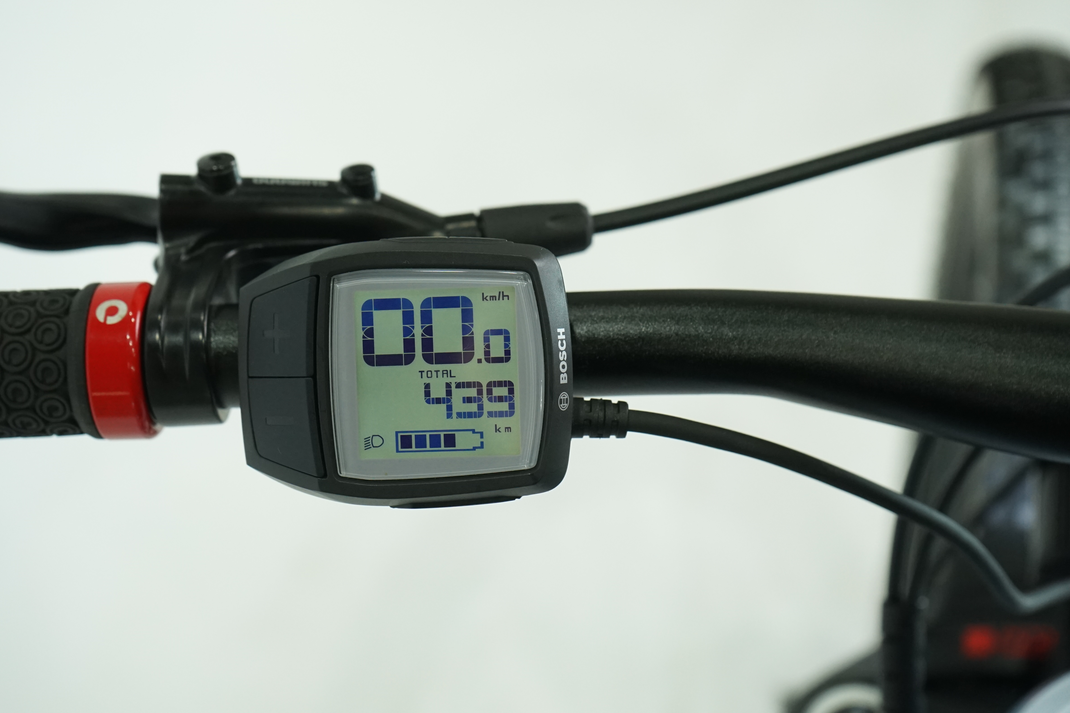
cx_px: 442
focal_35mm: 63
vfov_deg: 21.6
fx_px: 1872
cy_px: 334
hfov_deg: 31.8
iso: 1600
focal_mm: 50
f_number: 5.6
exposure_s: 1/200
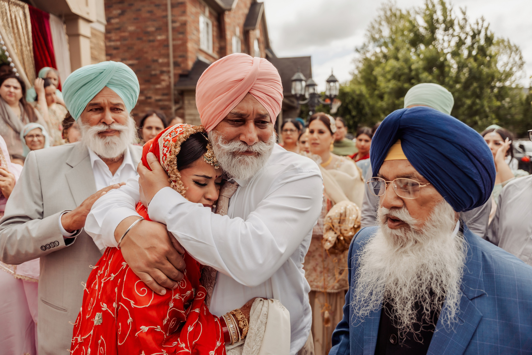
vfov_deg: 53.1
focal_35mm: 24
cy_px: 178
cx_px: 266
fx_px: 355
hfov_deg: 73.7
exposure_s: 1/2000
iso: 100
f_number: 2.8
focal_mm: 24
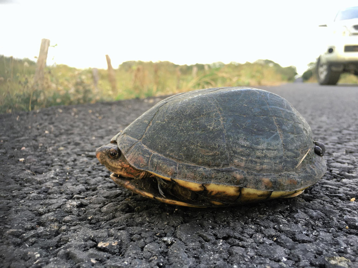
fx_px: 300
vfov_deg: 48.2
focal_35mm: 29
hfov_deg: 61.7
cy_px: 134
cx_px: 179
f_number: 2.2
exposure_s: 1/60
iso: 32
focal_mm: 4.15
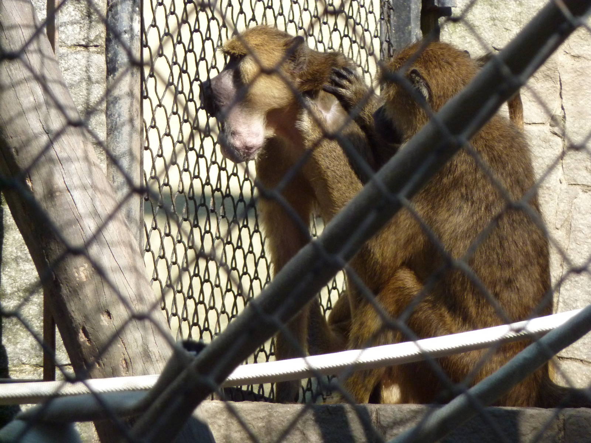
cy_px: 222
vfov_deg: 5.0
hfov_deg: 6.6
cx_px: 296
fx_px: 5122
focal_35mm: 300
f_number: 4.9
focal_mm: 49.2
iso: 400
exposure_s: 1/500
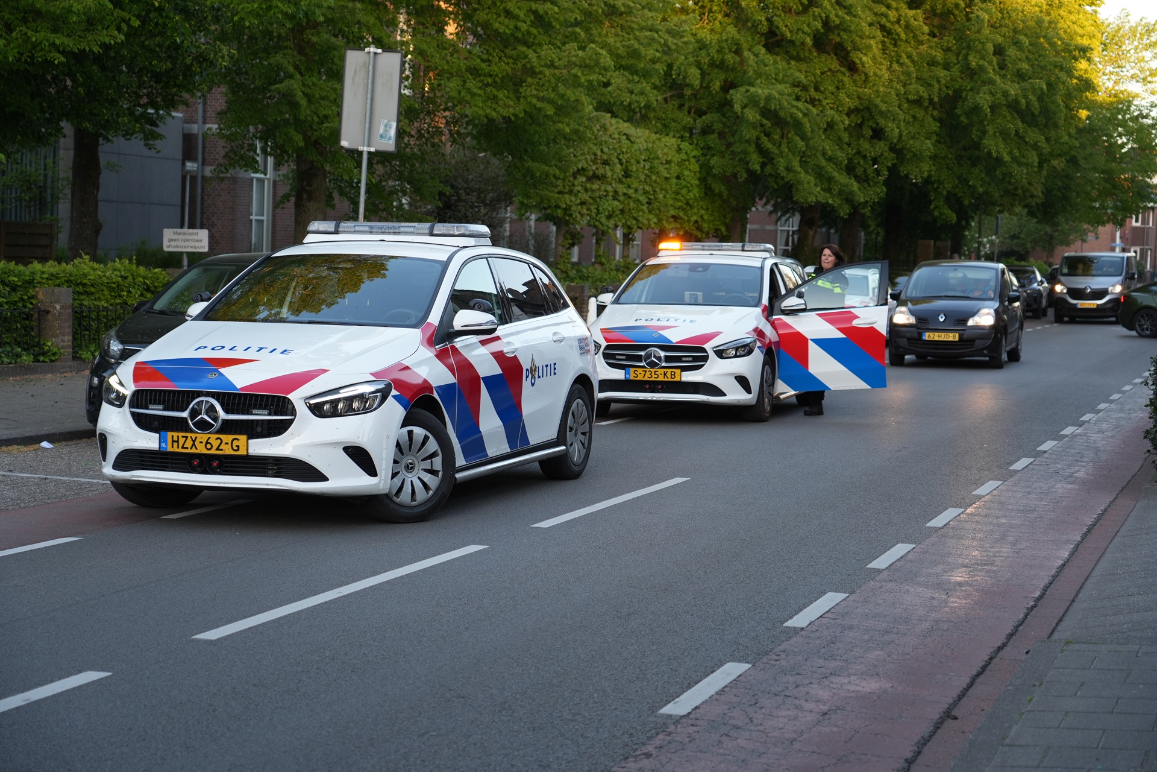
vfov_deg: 20.9
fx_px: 2089
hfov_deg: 31.0
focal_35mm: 65
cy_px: 386
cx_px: 578
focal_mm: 65
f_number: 4
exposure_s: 1/160
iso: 400
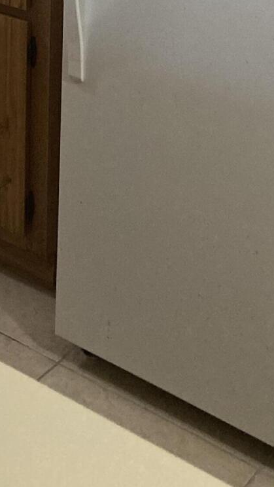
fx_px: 1058
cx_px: -24
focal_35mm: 82
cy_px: -125
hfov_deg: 14.4
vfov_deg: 23.3
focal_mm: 3.99
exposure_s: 1/30
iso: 320
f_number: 1.8
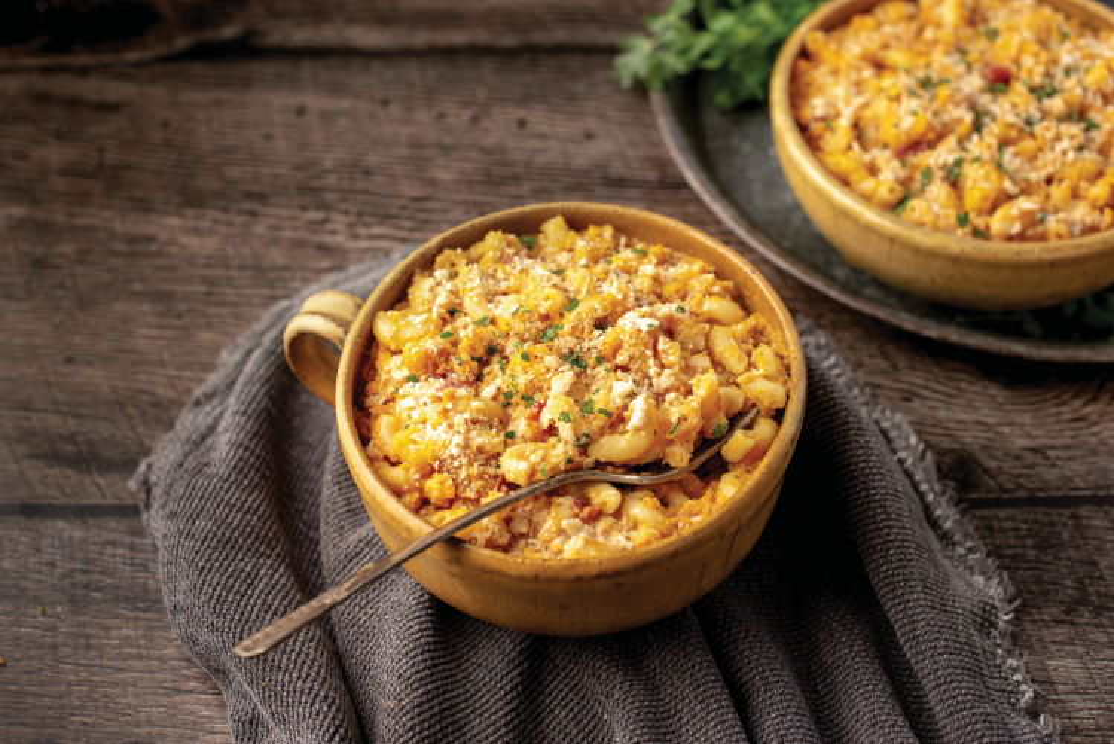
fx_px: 1548
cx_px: 557
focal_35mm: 50
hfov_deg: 39.6
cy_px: 372
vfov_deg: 27.0
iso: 100
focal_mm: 50
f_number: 4.5
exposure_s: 1/200
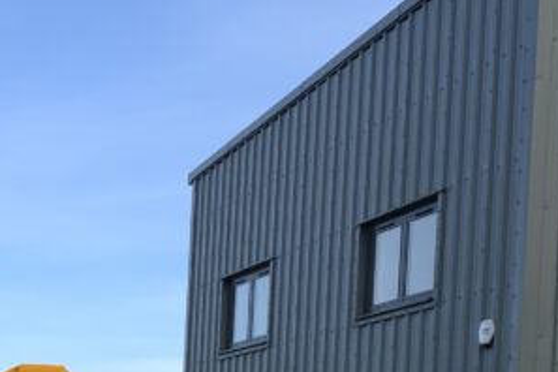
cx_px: 41
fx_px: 1612
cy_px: 511
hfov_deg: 19.2
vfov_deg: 12.7
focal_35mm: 104
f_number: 1.8
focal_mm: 3
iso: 16
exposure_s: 1/944
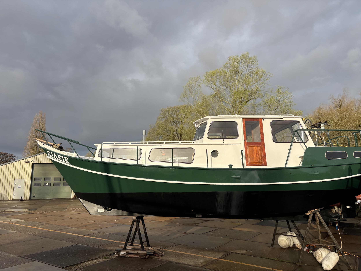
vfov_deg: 53.1
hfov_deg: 67.3
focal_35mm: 26
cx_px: 180
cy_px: 136
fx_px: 271
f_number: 1.6
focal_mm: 5.96
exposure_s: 1/2451
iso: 50
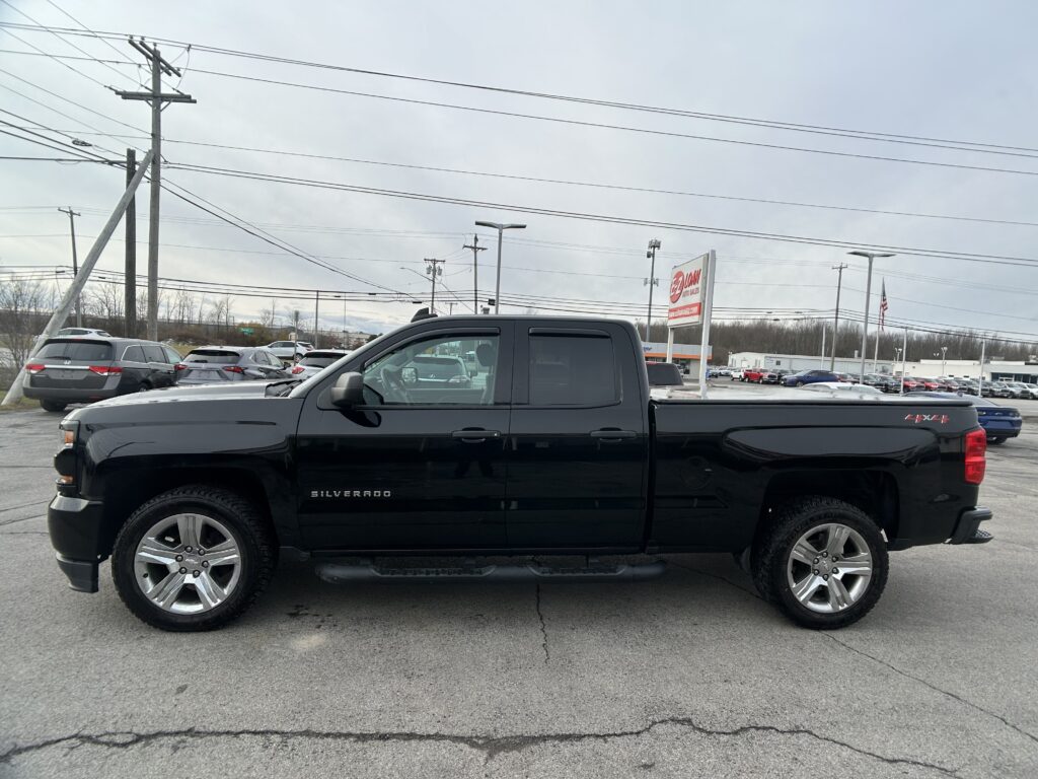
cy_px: 390
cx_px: 519
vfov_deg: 53.1
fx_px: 780
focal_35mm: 26
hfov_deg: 67.3
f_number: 1.5
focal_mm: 5.7
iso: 50
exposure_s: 1/2762
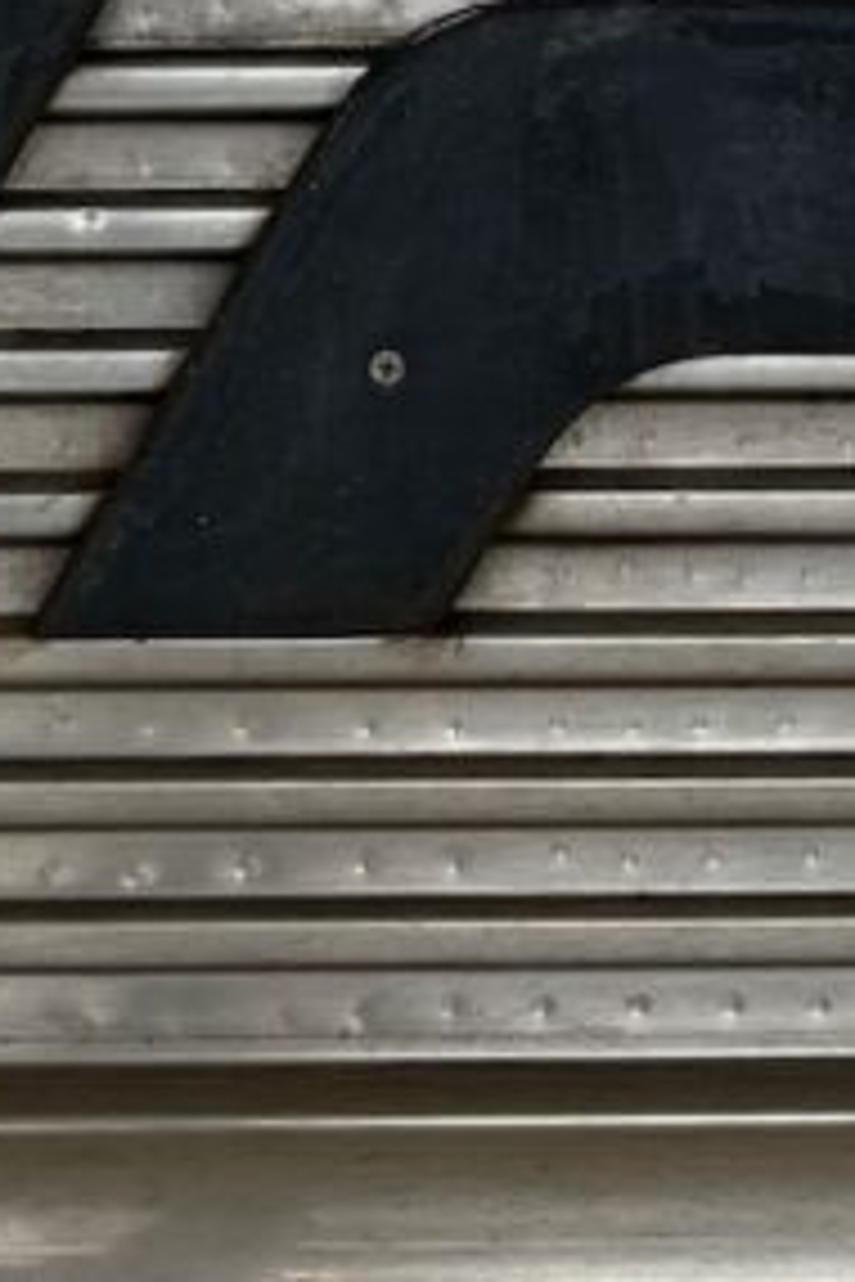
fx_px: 3455
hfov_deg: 14.0
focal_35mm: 97
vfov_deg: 20.3
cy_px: -27
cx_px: 81
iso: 40
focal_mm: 5.1
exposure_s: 1/191
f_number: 1.6
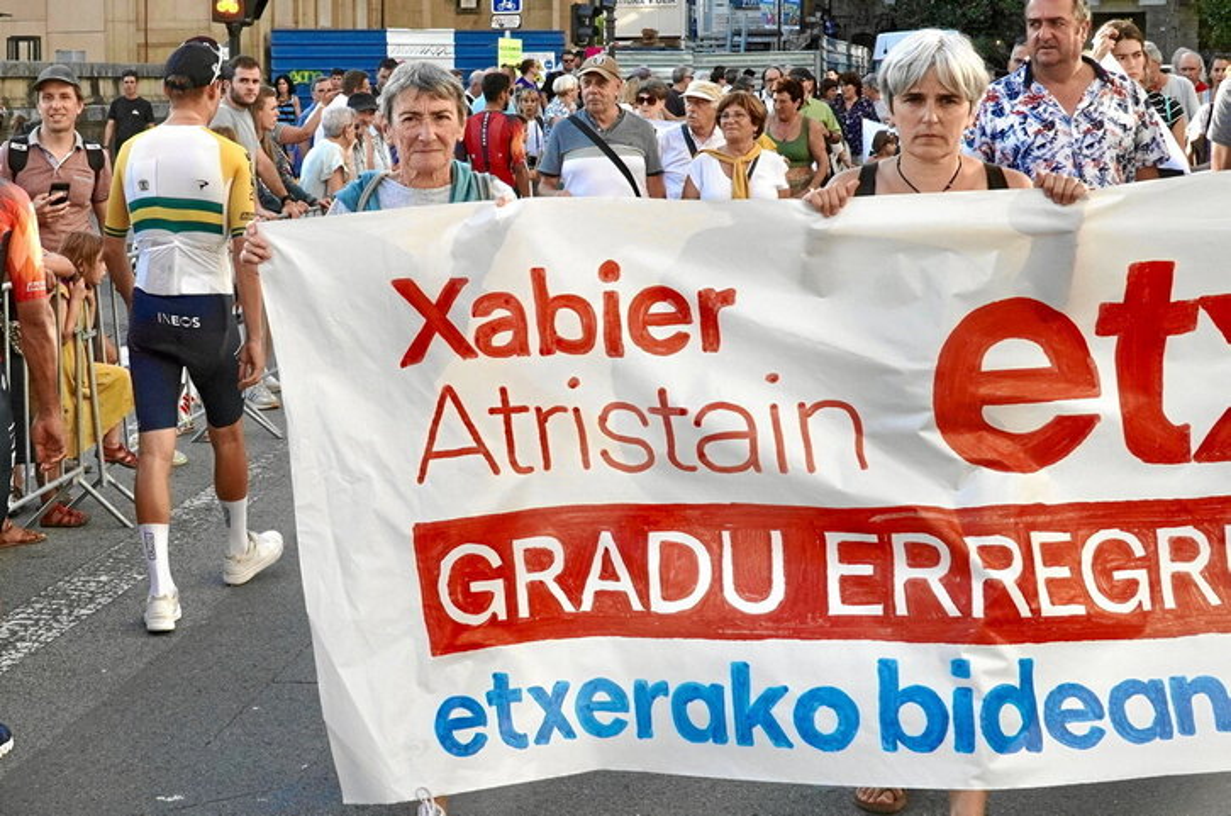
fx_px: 1229
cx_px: 616
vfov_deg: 36.7
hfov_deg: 53.2
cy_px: 408
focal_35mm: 36
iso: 800
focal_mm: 24
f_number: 7.1
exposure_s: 1/1000
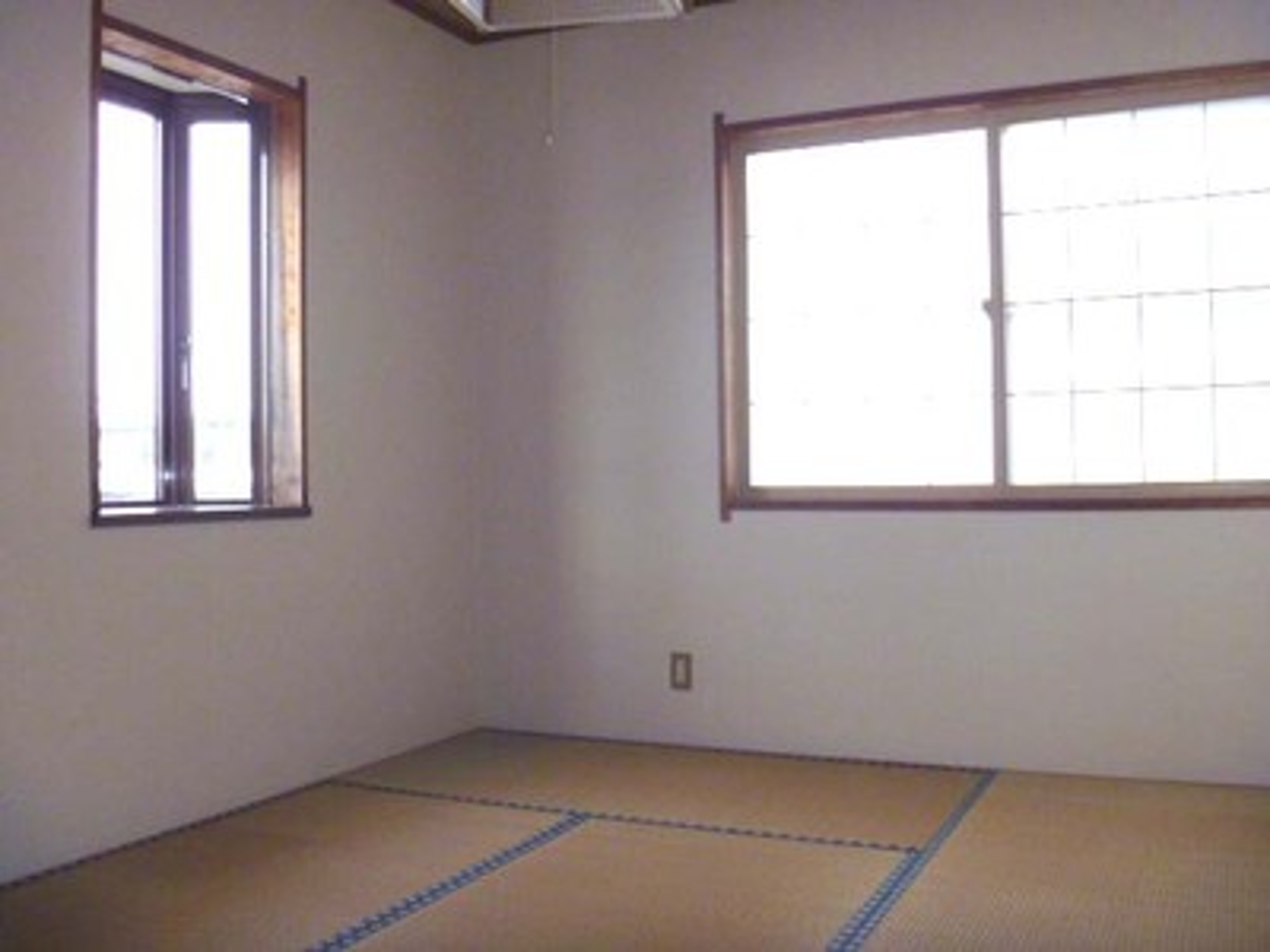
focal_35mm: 35
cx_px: 635
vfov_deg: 40.7
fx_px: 1284
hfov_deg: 52.6
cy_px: 476
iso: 400
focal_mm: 6.3
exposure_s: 1/125
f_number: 3.5
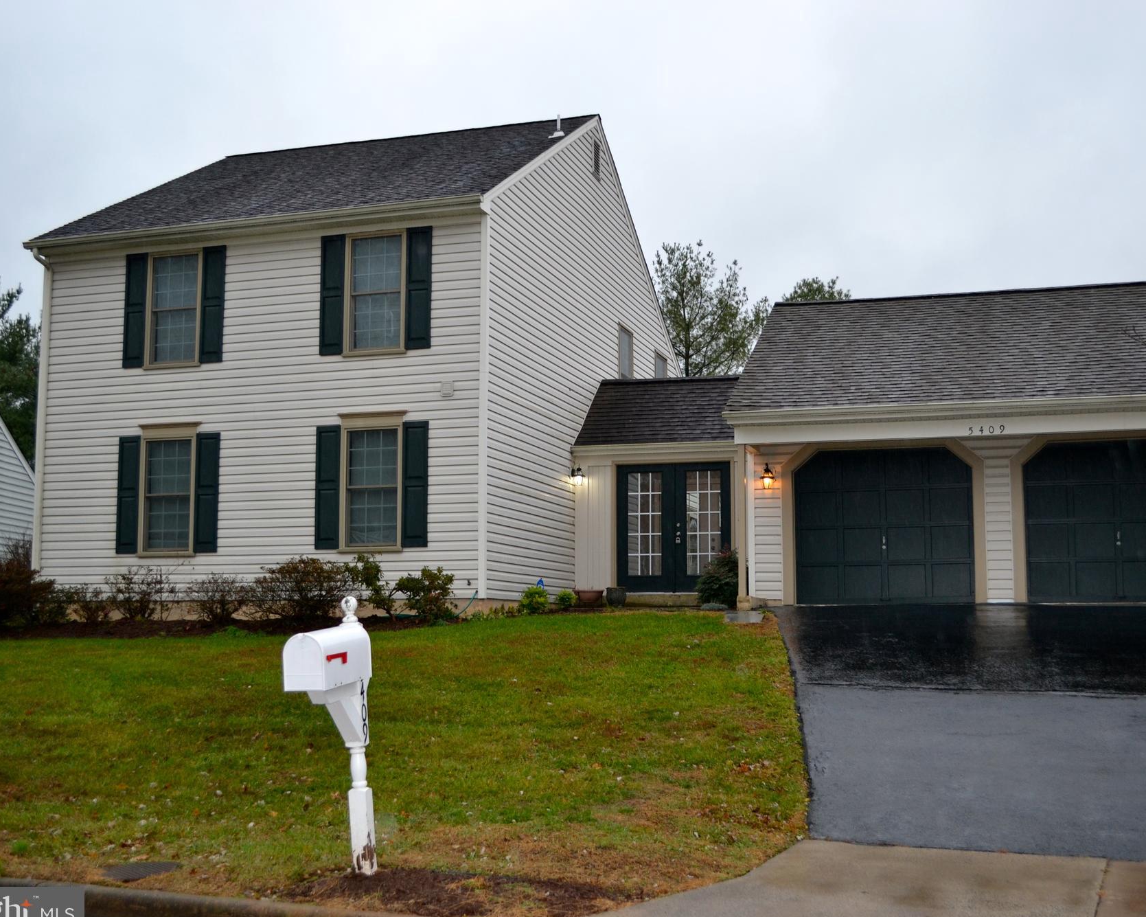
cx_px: 635
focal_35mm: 38
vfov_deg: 39.2
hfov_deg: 47.9
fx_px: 1289
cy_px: 468
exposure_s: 1/125
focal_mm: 22
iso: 250
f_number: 4
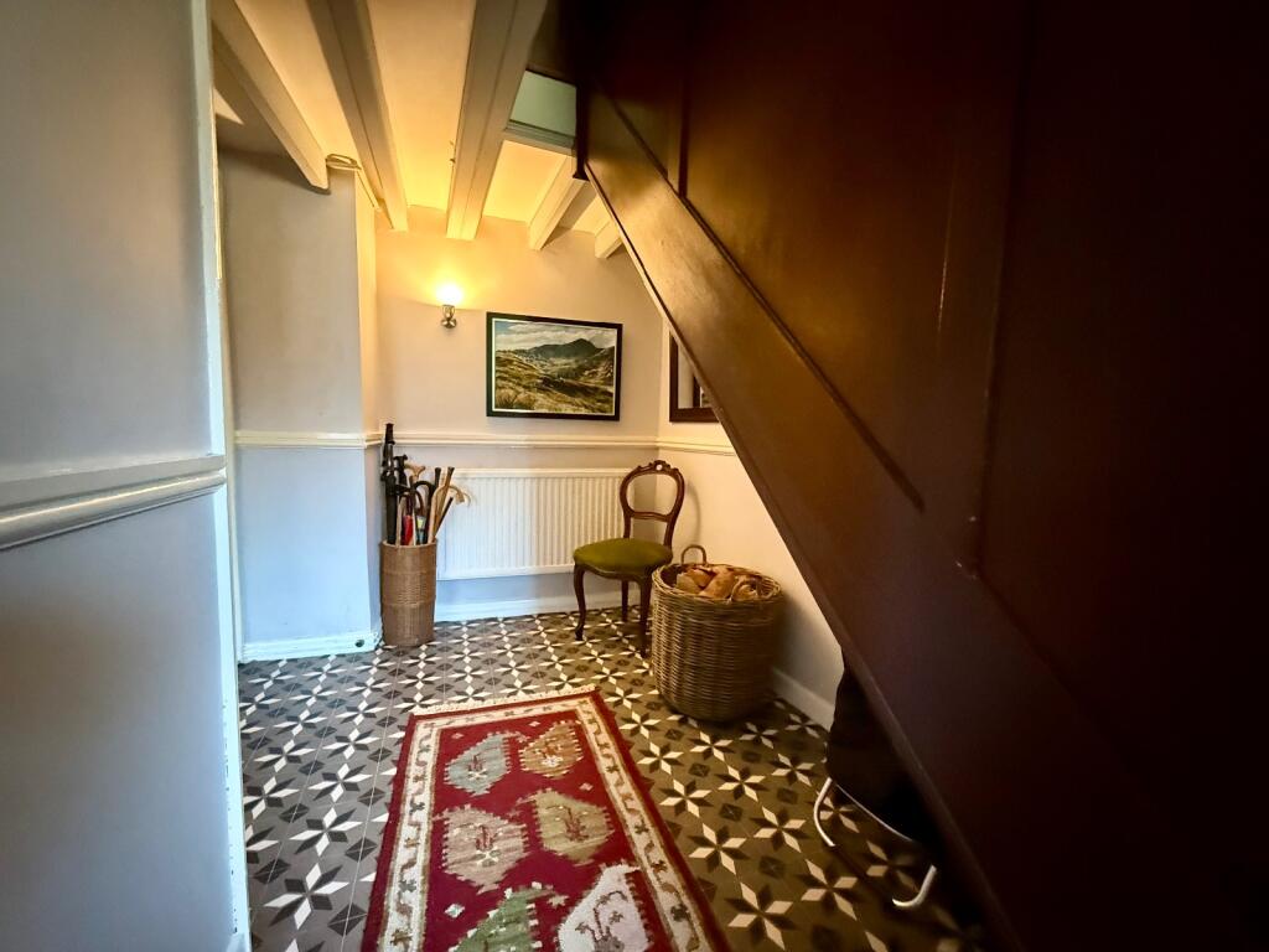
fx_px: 513
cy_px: 476
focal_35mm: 14
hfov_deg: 102.1
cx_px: 634
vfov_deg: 85.7
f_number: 2.2
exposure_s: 1/50
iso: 1250
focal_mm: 2.22
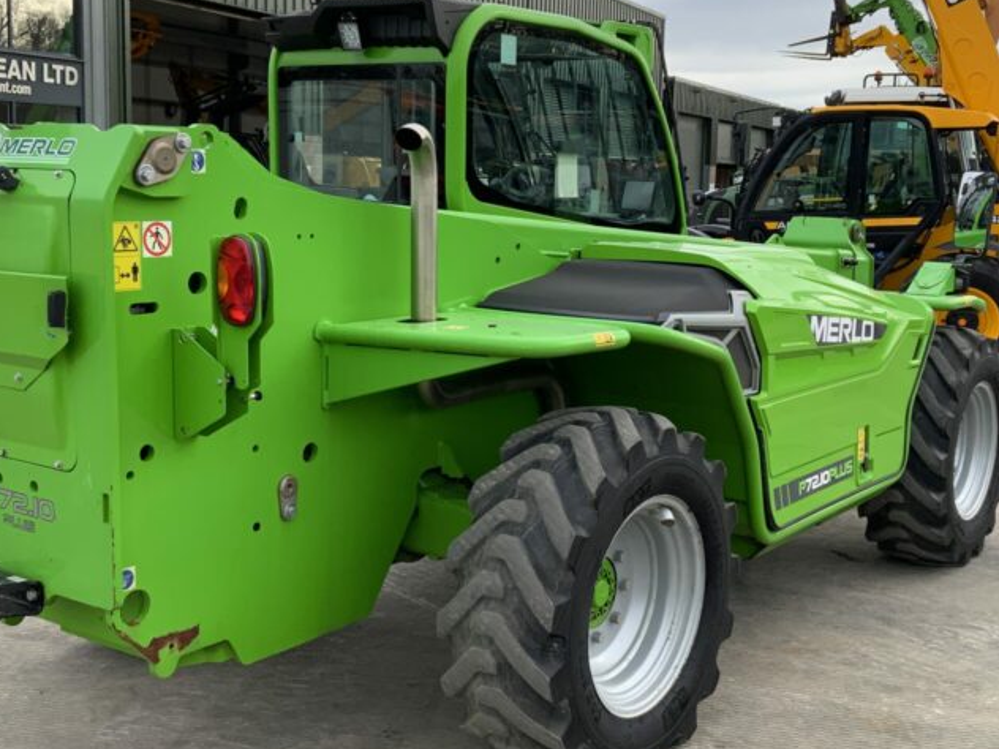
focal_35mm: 47
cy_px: 359
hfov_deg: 40.3
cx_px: 571
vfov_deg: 30.9
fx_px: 1356
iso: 16
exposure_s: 1/674
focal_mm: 3
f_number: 1.8
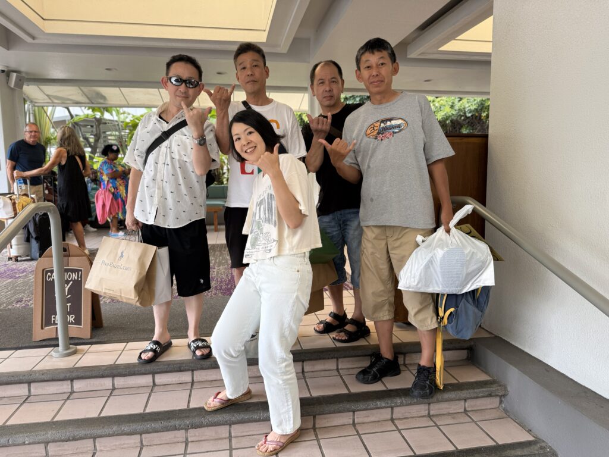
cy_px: 228
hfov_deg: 71.6
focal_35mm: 24
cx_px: 304
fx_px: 422
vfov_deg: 56.8
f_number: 1.78
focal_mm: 6.76
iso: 64
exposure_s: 1/121
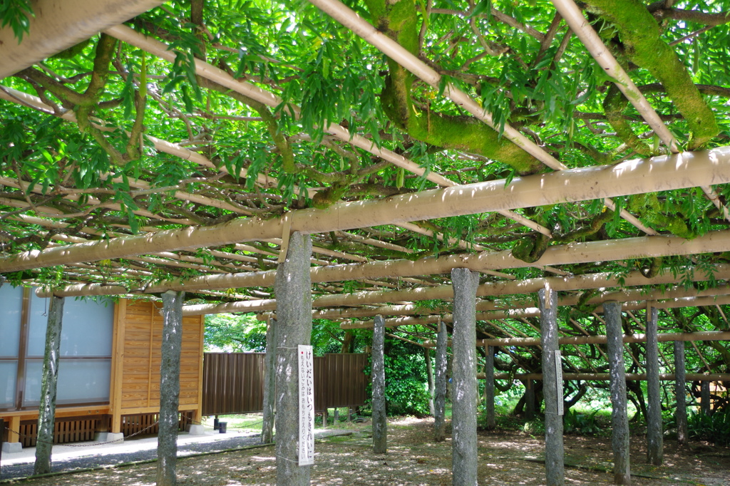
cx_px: 365
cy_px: 243
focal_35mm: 34
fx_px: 689
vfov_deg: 38.9
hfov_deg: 55.8
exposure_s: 1/50
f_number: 4
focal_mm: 23.13
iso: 100
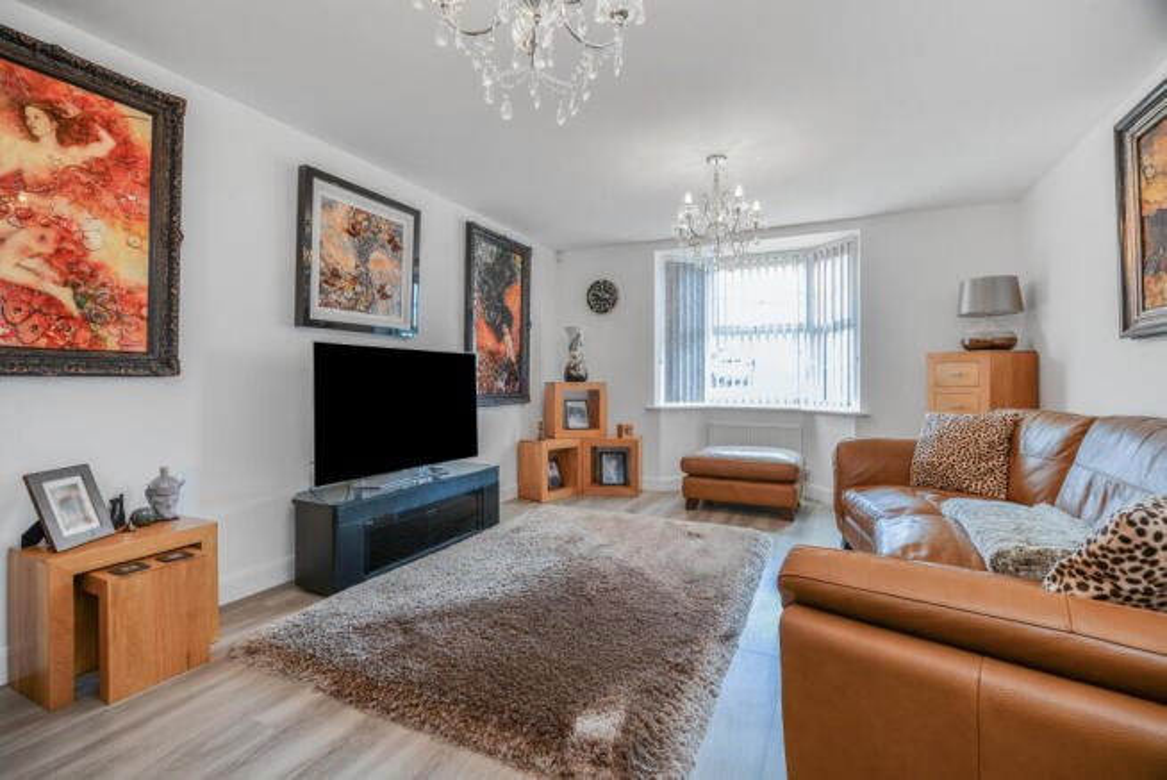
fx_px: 487
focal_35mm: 15
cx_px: 584
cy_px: 390
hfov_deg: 100.4
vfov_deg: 77.4
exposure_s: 1/4
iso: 100
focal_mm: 15
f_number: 8
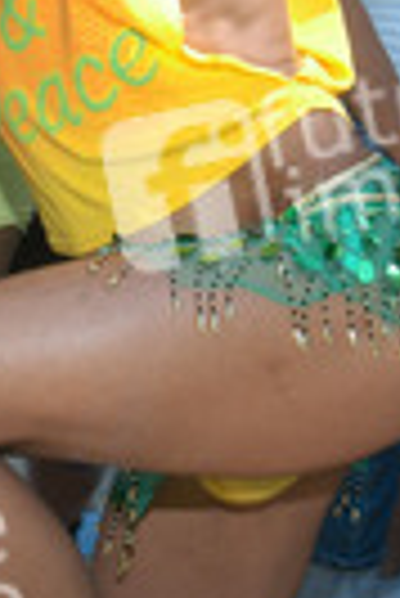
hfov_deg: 12.4
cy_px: -58
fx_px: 1795
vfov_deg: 18.2
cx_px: -76
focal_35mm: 108
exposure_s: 1/90
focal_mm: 24
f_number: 8
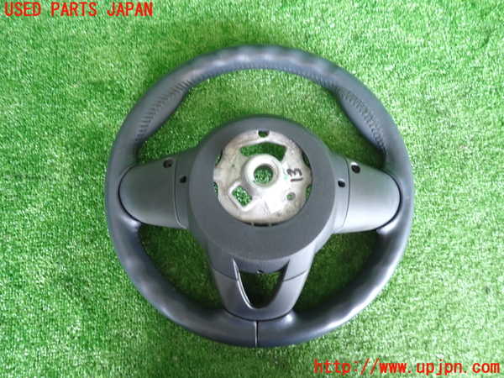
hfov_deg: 69.4
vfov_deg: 54.9
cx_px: 252
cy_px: 189
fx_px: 364
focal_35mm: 25
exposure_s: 1/30
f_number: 2
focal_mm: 4.5
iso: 200
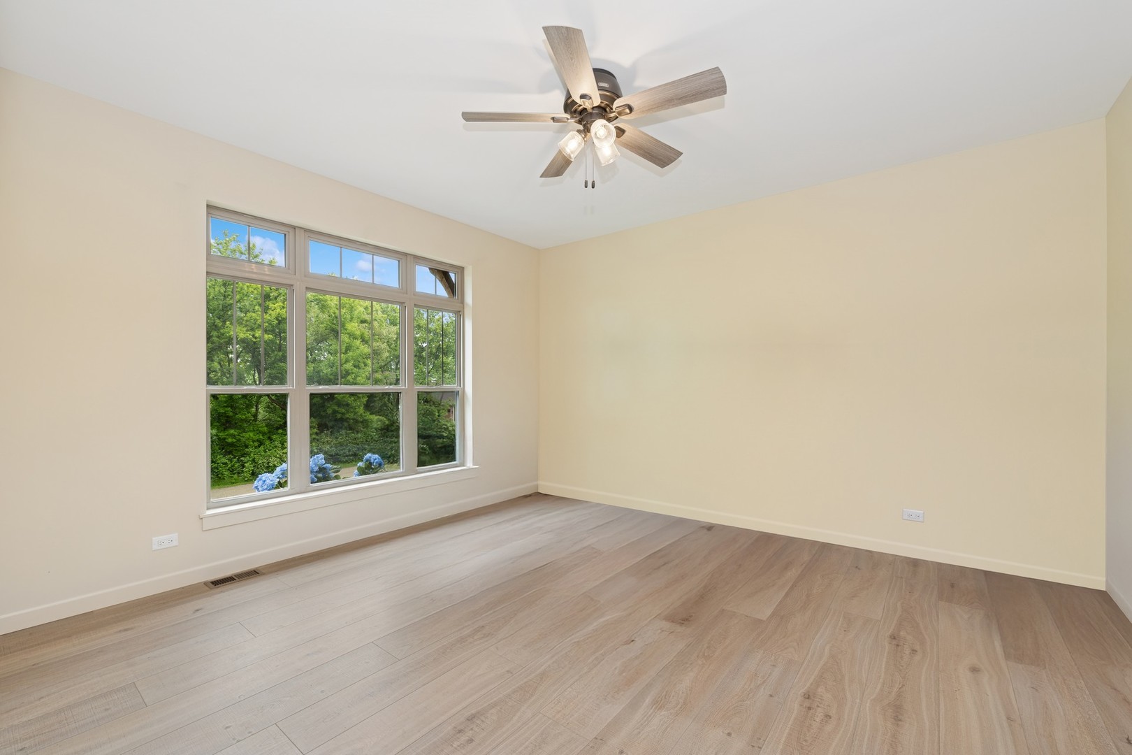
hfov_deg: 104.3
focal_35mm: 14
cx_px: 566
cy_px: 378
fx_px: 440
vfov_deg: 81.2
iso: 200
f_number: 8
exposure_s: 1/25
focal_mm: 14
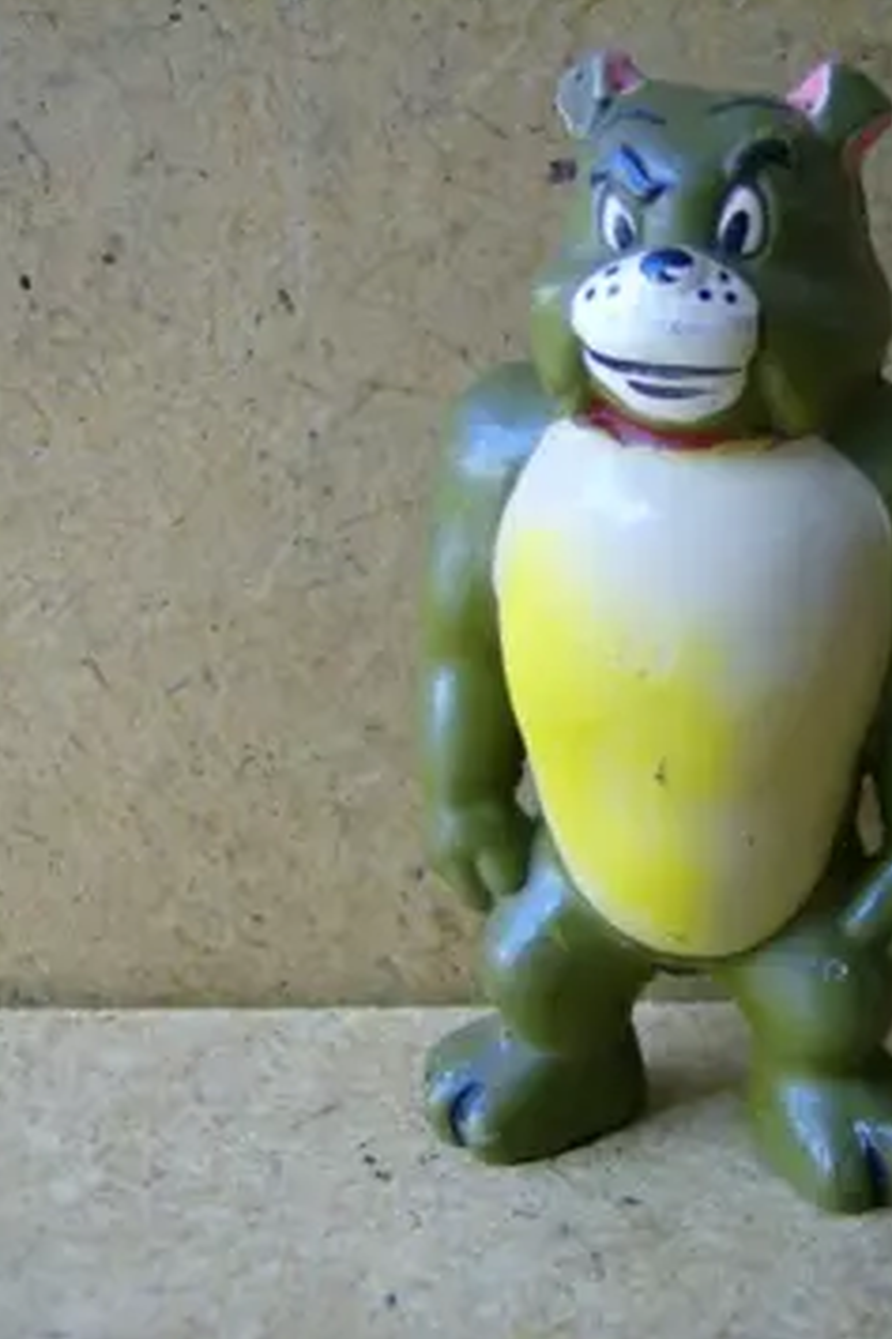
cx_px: 728
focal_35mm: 50
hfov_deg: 26.4
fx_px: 1860
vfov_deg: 39.6
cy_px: 666
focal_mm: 6
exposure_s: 1/64
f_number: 2.8
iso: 126
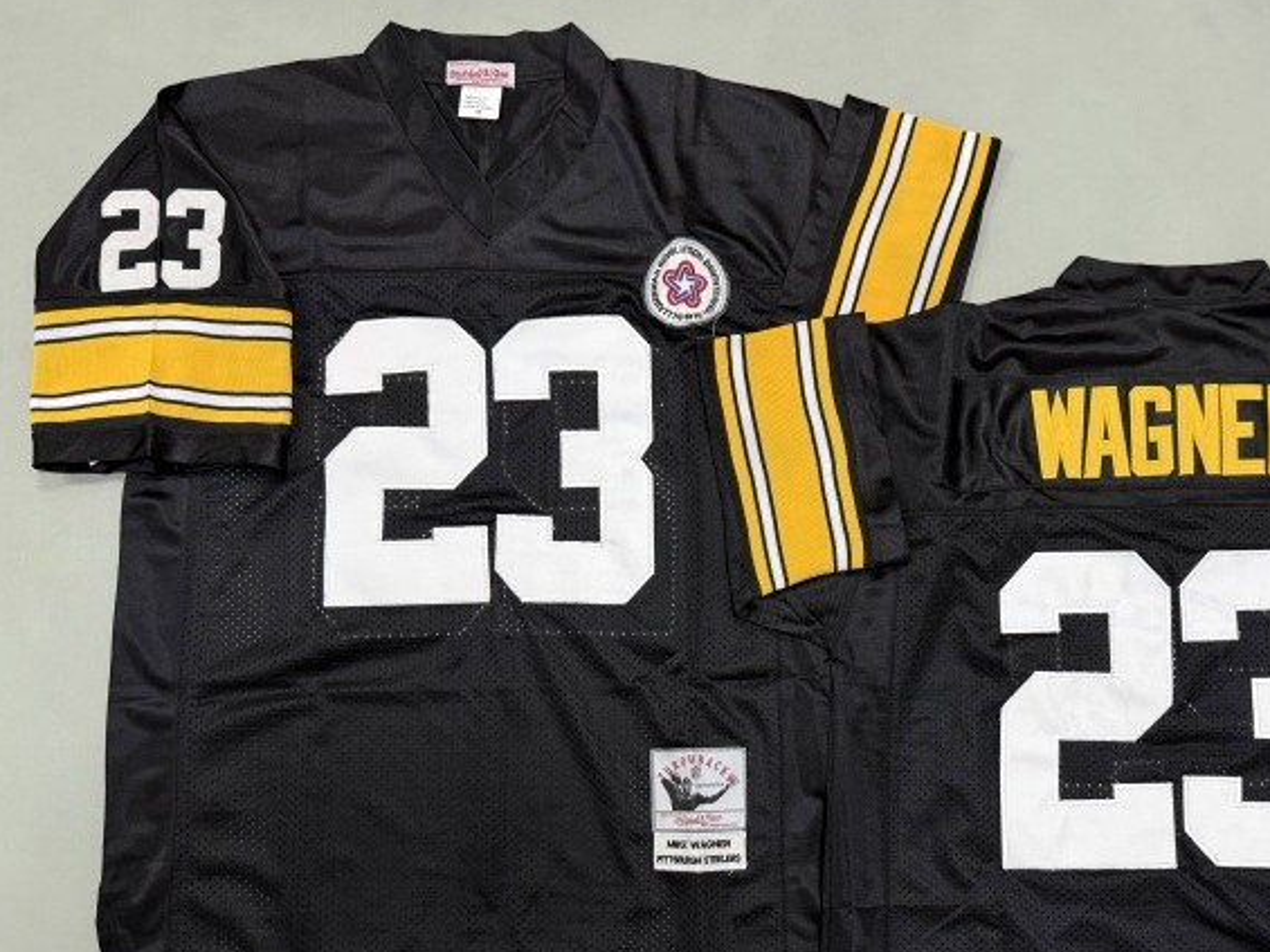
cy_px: 642
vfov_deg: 41.2
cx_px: 825
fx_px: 1248
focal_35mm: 34
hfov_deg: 53.1
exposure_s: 1/50
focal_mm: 6.76
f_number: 1.78
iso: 160
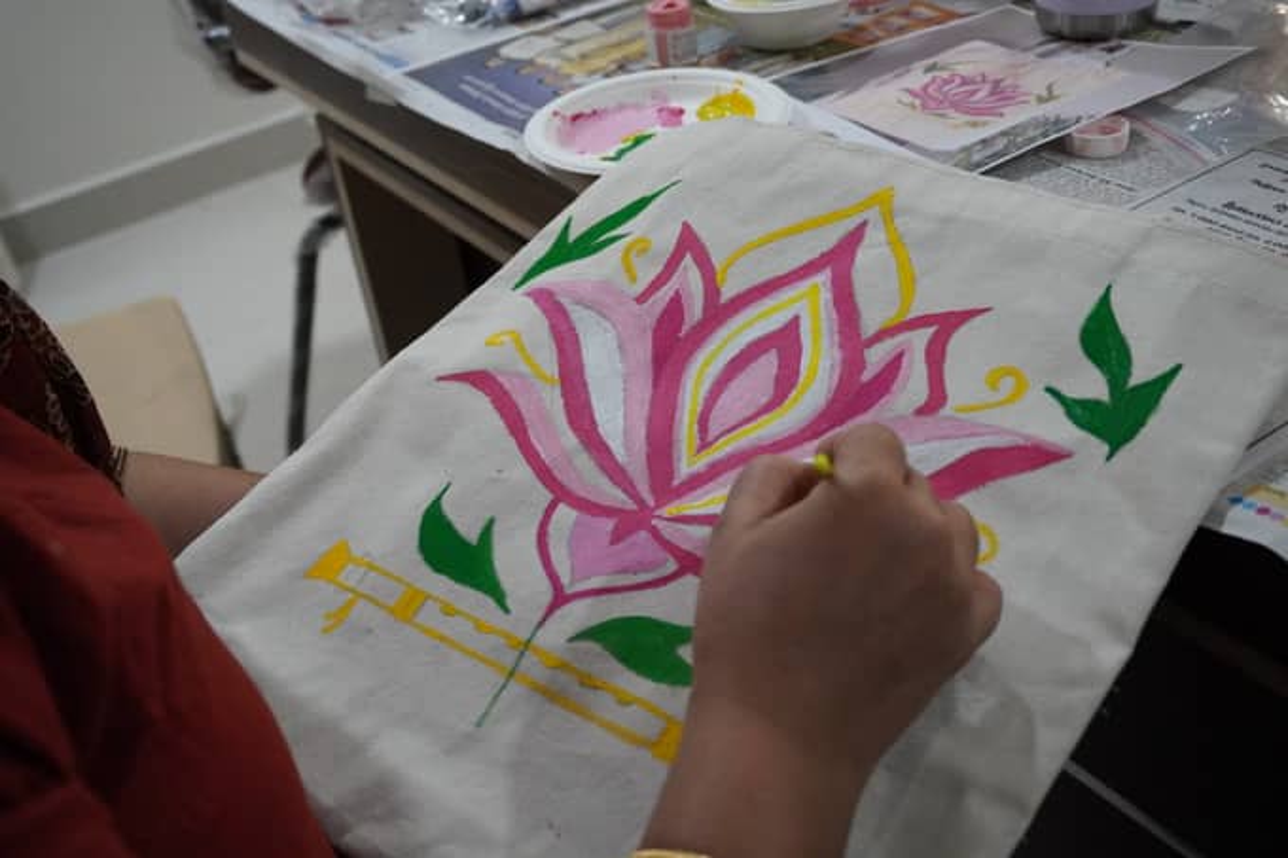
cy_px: 429
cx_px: 644
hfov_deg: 49.6
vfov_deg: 34.2
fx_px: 1395
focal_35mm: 39
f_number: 4.5
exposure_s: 1/160
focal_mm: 26
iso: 3200
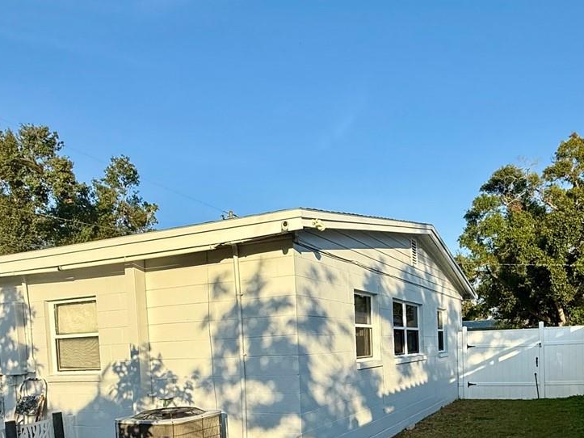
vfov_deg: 42.7
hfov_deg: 57.8
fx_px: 523
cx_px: 357
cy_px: 369
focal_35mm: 31
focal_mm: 2.22
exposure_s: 1/1497
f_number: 2.2
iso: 50
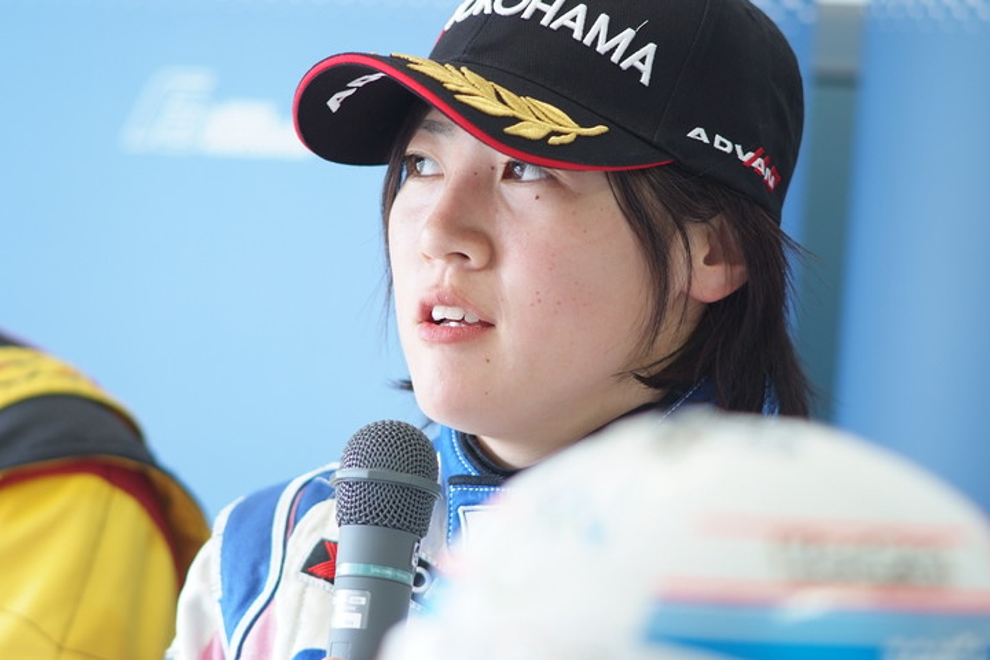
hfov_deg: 7.6
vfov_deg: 5.1
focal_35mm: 270
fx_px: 7424
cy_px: 330
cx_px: 495
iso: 640
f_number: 2.8
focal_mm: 180
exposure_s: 1/125
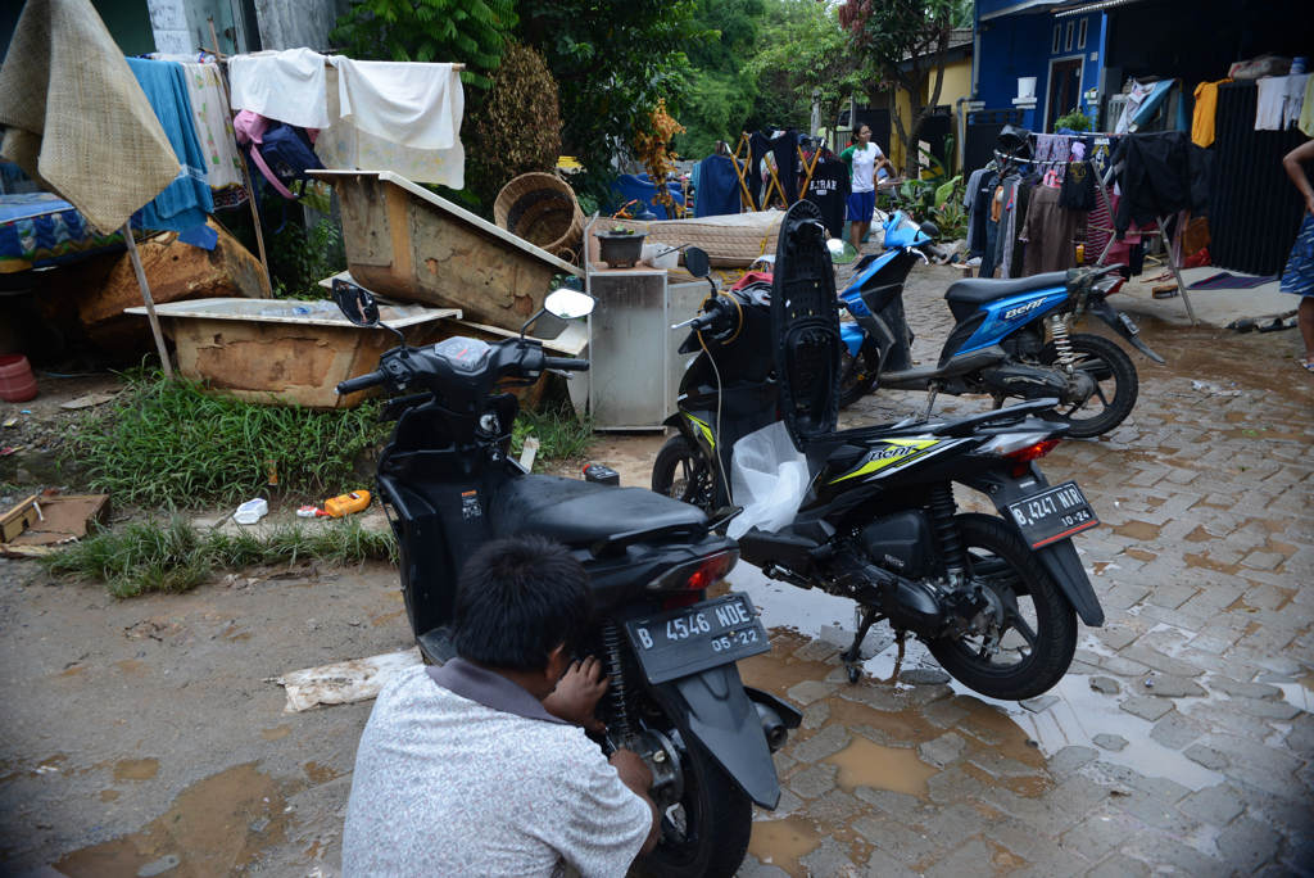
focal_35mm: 30
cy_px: 439
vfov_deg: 43.7
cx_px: 657
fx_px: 1096
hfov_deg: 61.9
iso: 500
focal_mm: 30
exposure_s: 1/320
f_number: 8
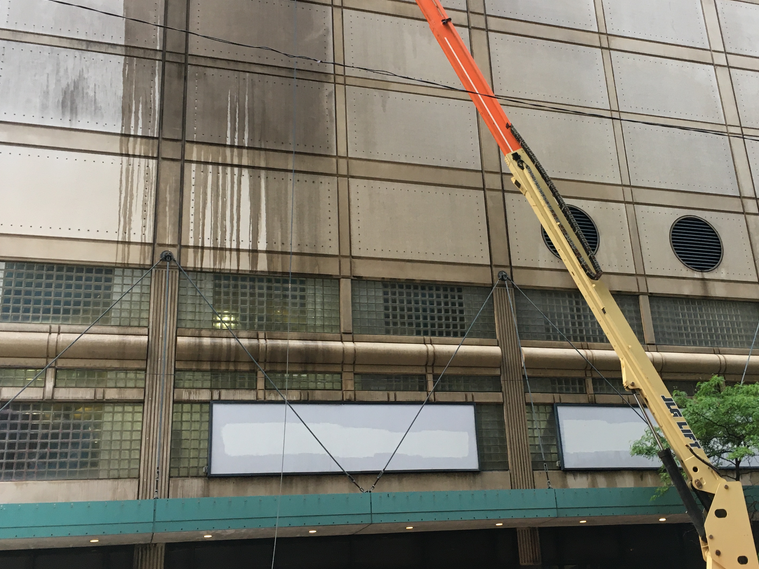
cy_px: 254
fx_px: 899
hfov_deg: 45.6
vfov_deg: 35.1
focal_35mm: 41
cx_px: 444
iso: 64
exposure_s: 1/30
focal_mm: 4.15
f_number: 2.2
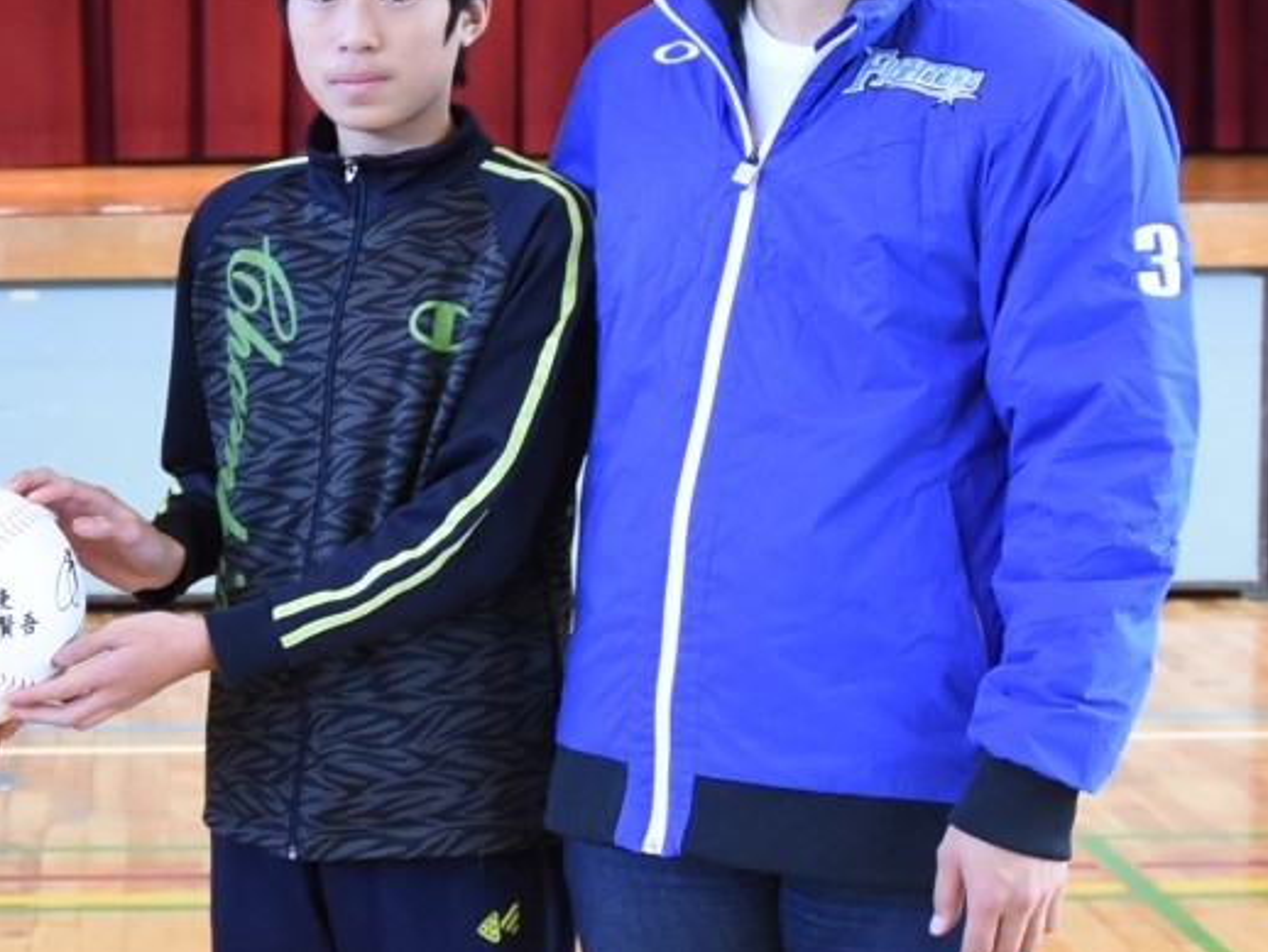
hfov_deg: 17.8
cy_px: 448
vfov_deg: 13.7
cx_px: 54
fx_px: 3958
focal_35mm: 108
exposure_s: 1/40
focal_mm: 24
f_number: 3.8
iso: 1400
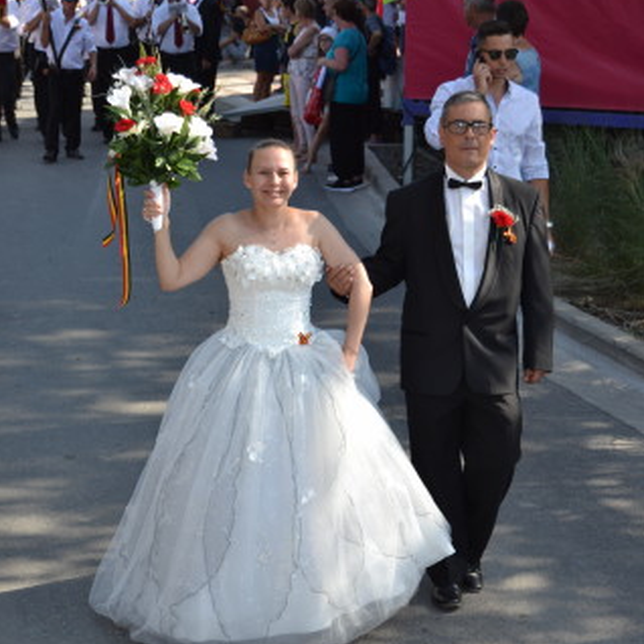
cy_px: 393
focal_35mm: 87
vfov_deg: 20.0
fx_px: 1824
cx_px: 322
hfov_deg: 20.0
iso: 100
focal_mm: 45
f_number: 6.3
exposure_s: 1/200
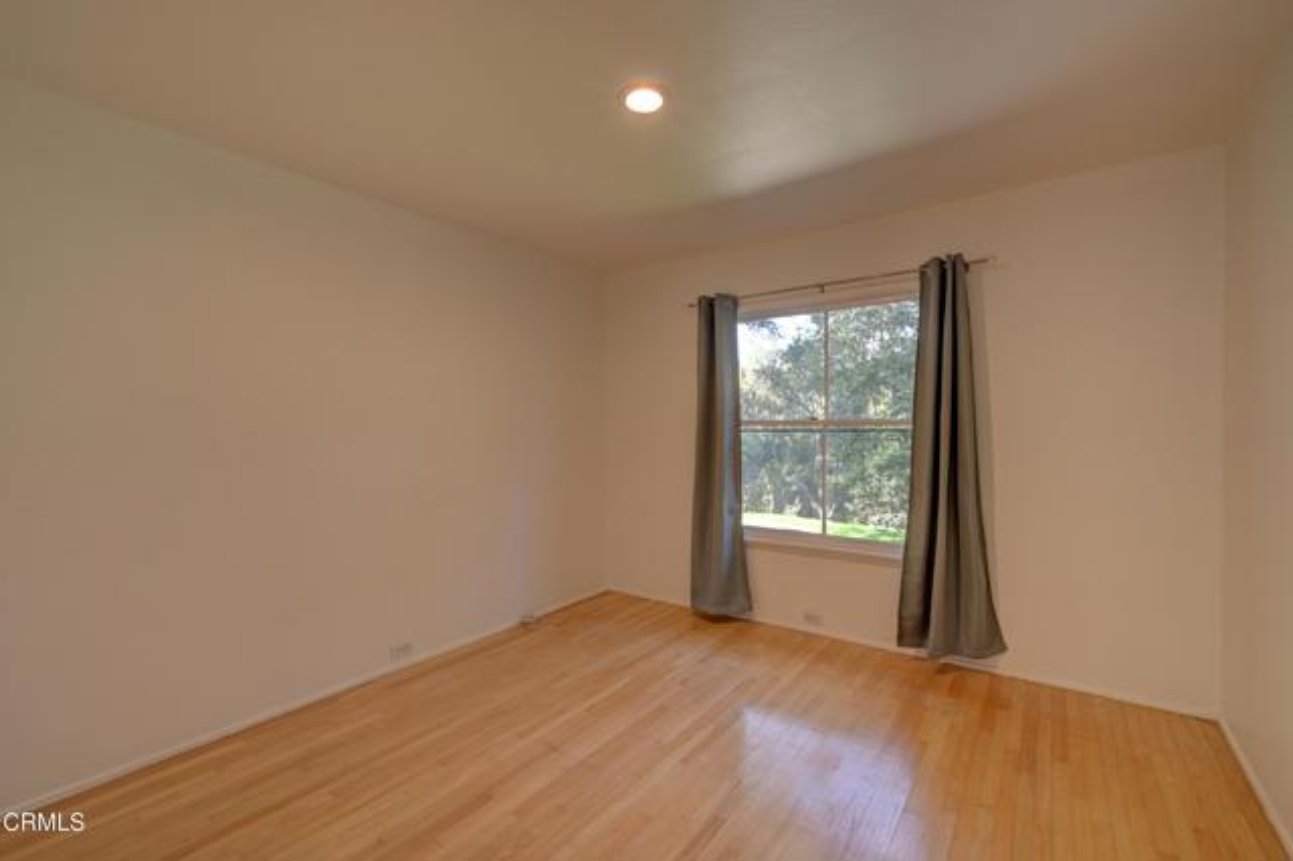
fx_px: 556
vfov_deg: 75.4
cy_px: 430
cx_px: 646
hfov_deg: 98.6
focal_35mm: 16
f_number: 11
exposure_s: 1.3
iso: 100
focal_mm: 15.5
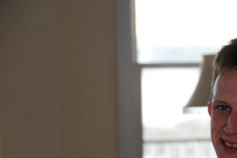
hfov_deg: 7.9
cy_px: 148
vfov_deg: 5.3
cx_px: 250
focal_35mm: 260
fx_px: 1712
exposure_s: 1/50
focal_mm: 82
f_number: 5
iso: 200
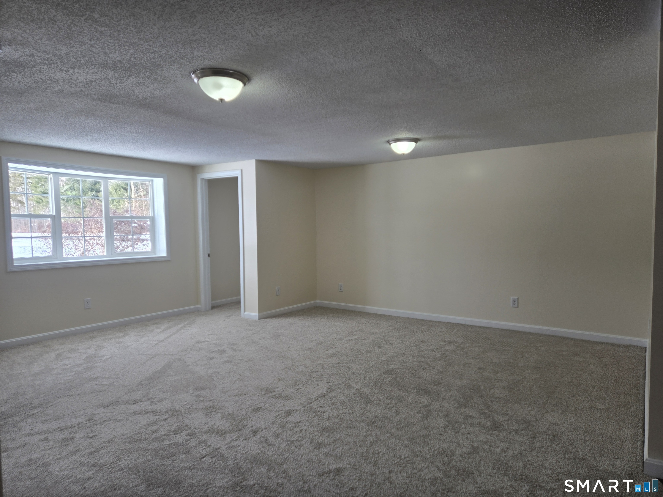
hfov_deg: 73.9
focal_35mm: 23
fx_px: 441
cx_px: 332
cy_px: 248
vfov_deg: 58.9
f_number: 1.8
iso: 25
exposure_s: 1/120
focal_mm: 5.4
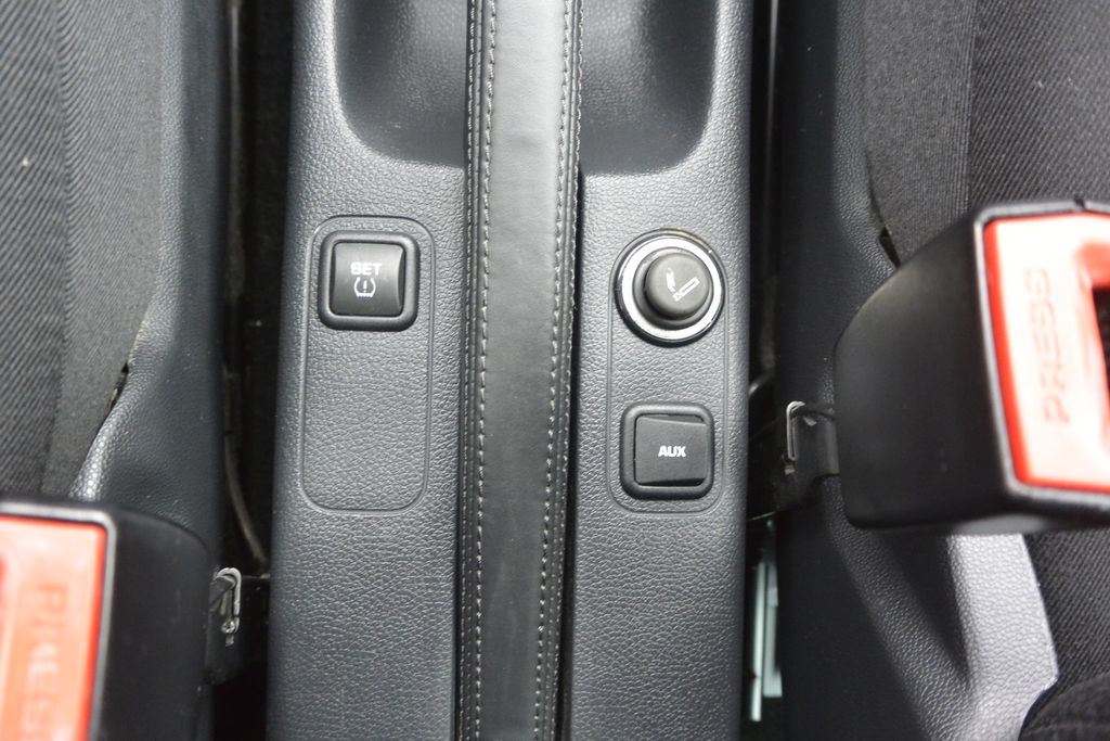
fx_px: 833
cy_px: 370
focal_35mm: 27
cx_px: 555
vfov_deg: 47.9
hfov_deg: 67.4
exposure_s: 1/30
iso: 800
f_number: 3.5
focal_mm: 10
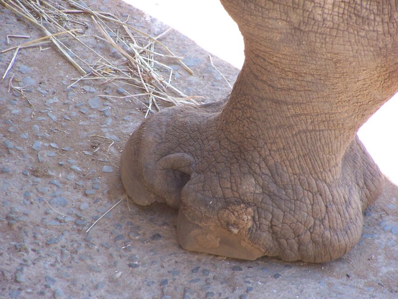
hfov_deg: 5.2
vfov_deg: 3.9
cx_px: 199
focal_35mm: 380
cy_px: 150
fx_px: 4370
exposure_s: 1/125
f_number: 3.7
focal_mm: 63
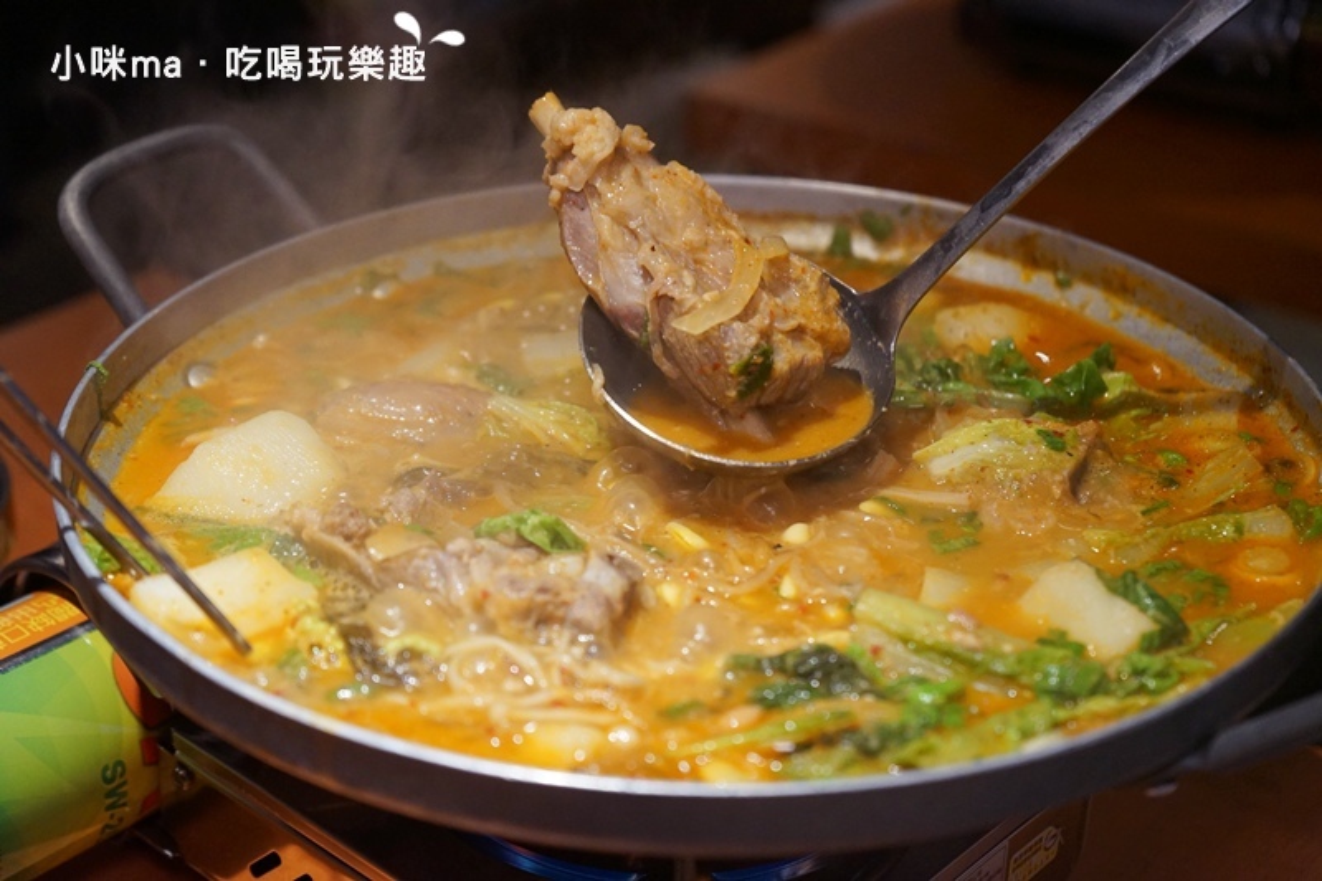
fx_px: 2129
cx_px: 661
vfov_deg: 23.4
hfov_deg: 34.5
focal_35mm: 58
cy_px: 440
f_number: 5
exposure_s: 1/160
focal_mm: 58
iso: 3200
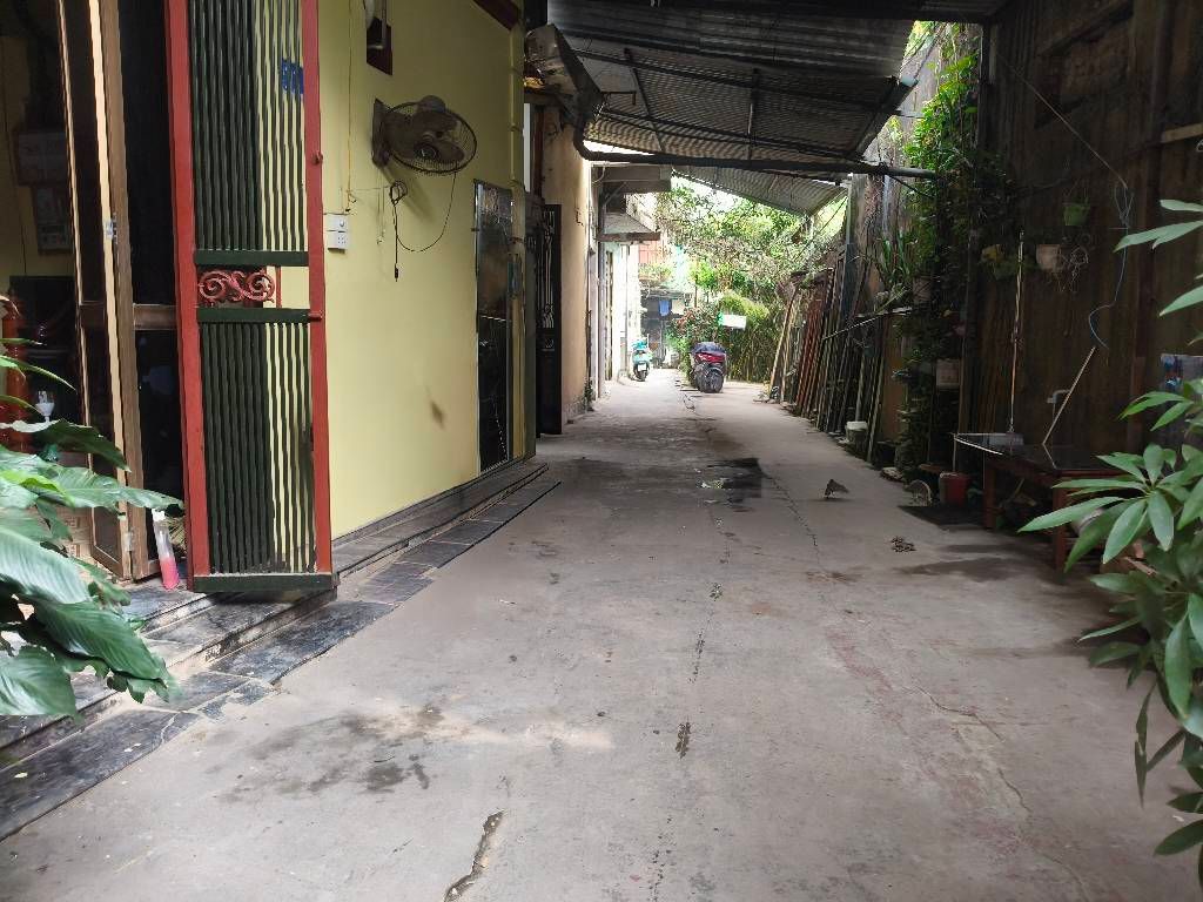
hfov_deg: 67.3
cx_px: 602
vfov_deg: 53.1
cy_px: 451
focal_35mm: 26
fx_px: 904
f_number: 1.8
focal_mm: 4.84
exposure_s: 1/101
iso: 250
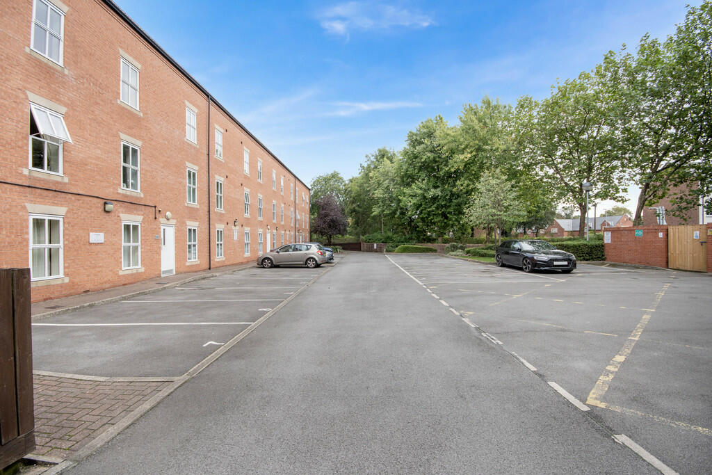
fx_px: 297
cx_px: 356
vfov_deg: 77.3
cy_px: 238
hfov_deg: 100.4
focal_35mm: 15
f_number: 8
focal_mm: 10
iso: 100
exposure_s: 1/60
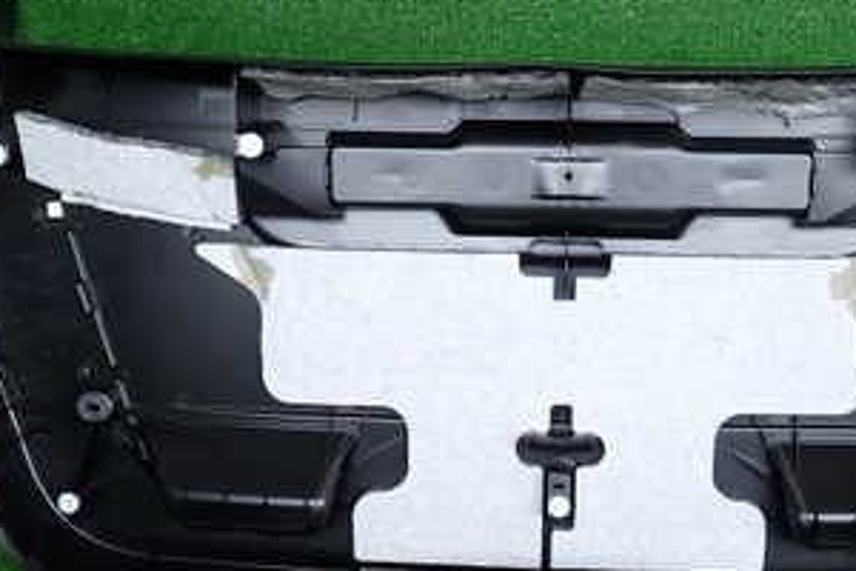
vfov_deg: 25.6
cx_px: 496
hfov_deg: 38.1
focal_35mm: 52
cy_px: 440
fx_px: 1236
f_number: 2
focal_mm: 4.5
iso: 160
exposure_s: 1/125
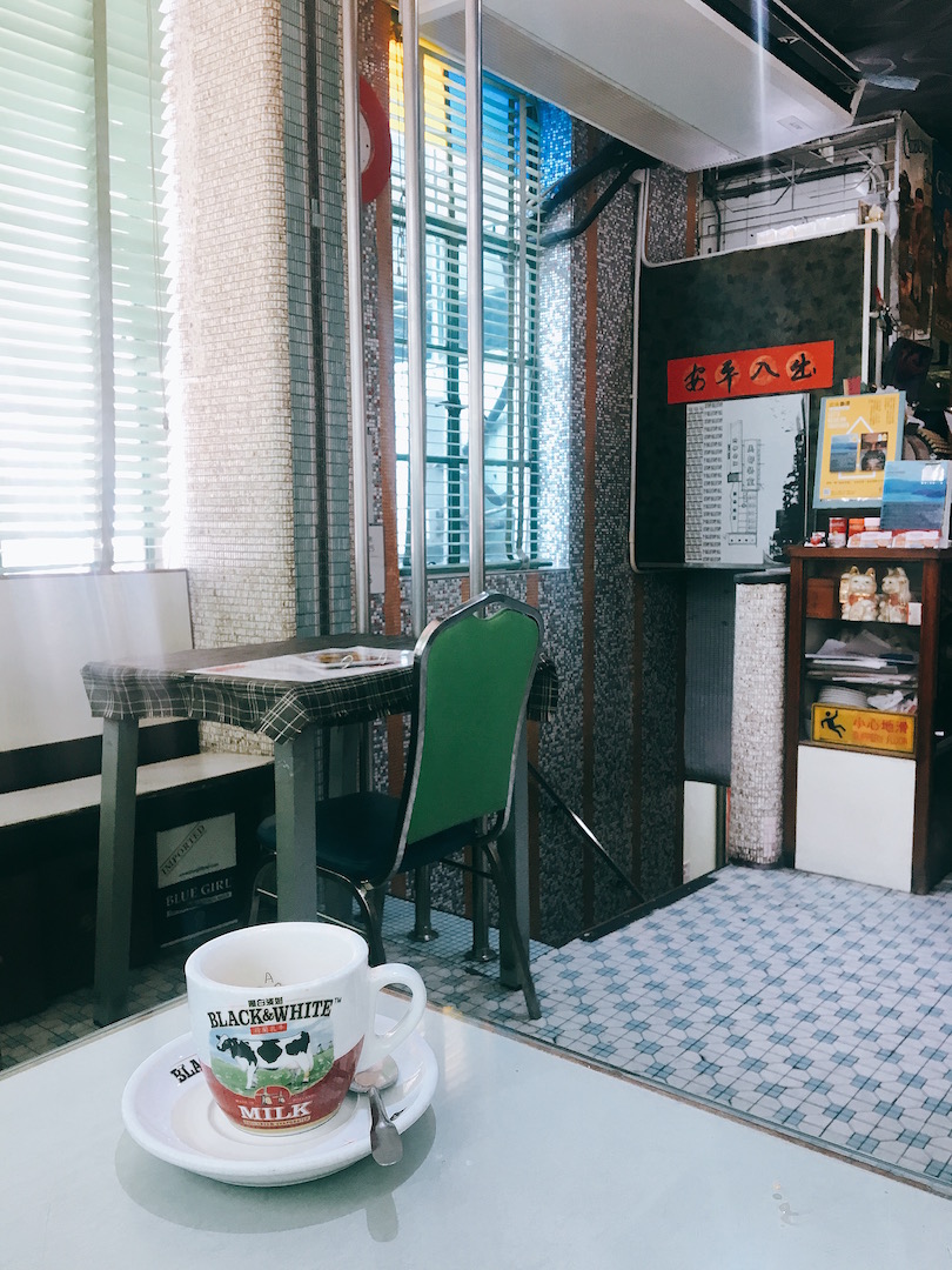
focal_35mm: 29
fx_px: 1063
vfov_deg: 61.7
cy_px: 635
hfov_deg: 48.2
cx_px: 476
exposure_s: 1/33
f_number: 2.2
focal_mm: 4.15
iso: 40
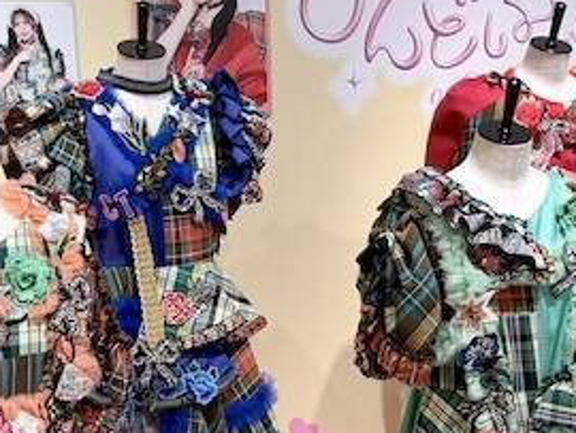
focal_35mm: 75
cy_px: 359
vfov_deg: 19.4
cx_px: 358
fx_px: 1249
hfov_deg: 25.9
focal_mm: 5.96
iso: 64
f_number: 1.6
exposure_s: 1/50
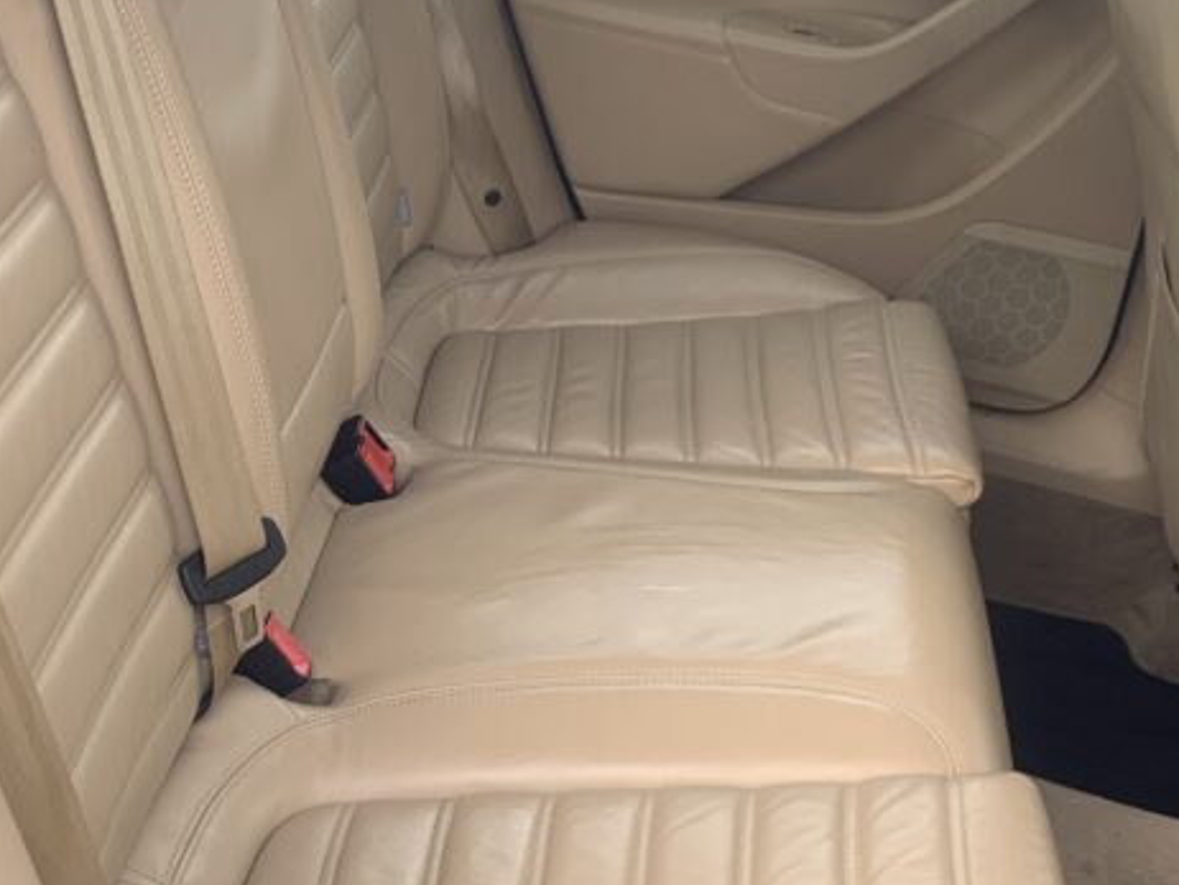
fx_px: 1533
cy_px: 411
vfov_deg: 32.2
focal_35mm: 45
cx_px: 556
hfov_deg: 42.0
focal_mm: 4.25
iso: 32
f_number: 1.8
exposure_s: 1/122
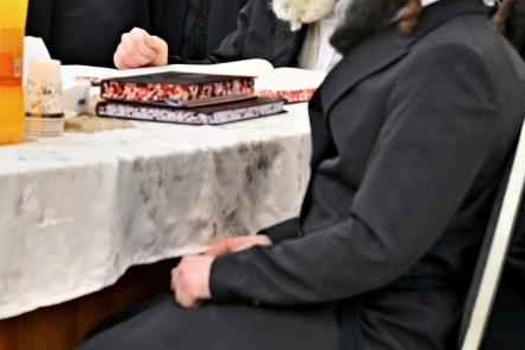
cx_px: -39
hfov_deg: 6.2
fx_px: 4812
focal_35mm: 330
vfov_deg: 4.2
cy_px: -43
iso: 500
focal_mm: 95
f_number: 4
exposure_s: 1/200
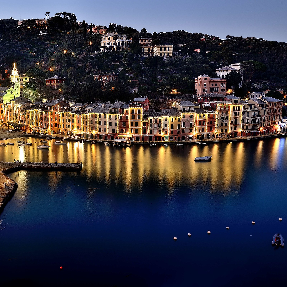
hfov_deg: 40.5
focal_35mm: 41
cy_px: 144
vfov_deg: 40.9
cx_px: 97
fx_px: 385
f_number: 11
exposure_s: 20
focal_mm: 32
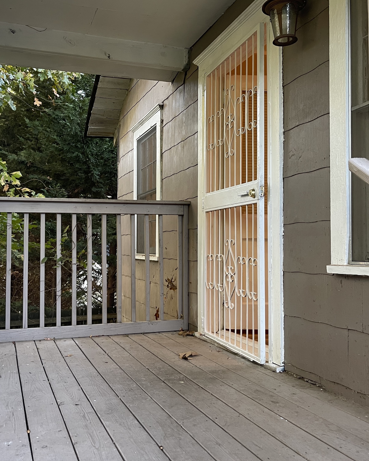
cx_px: 148
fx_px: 451
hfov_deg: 44.3
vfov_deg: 54.2
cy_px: 227
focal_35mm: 33
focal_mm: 5.1
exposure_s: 1/86
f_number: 1.6
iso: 125
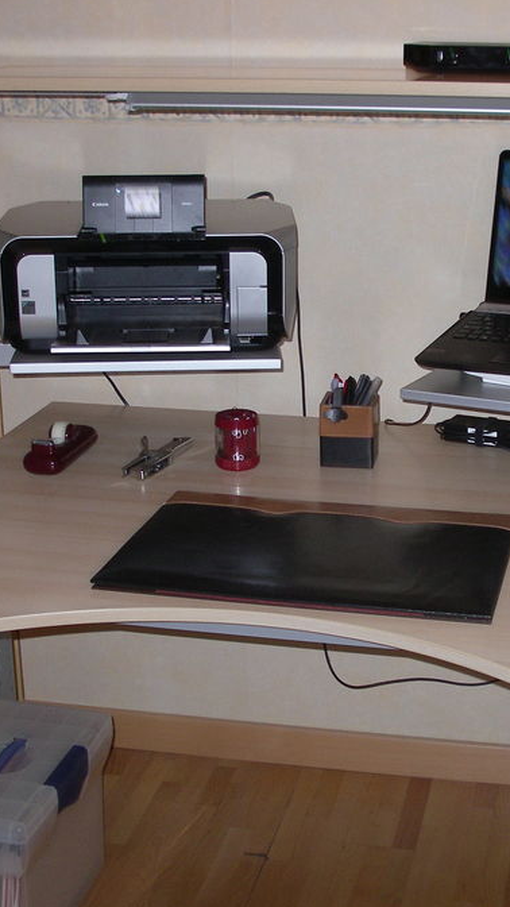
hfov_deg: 19.9
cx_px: 364
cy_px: 424
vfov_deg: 34.9
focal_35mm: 60
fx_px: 1442
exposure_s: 1/40
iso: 200
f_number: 2.8
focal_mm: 7.8
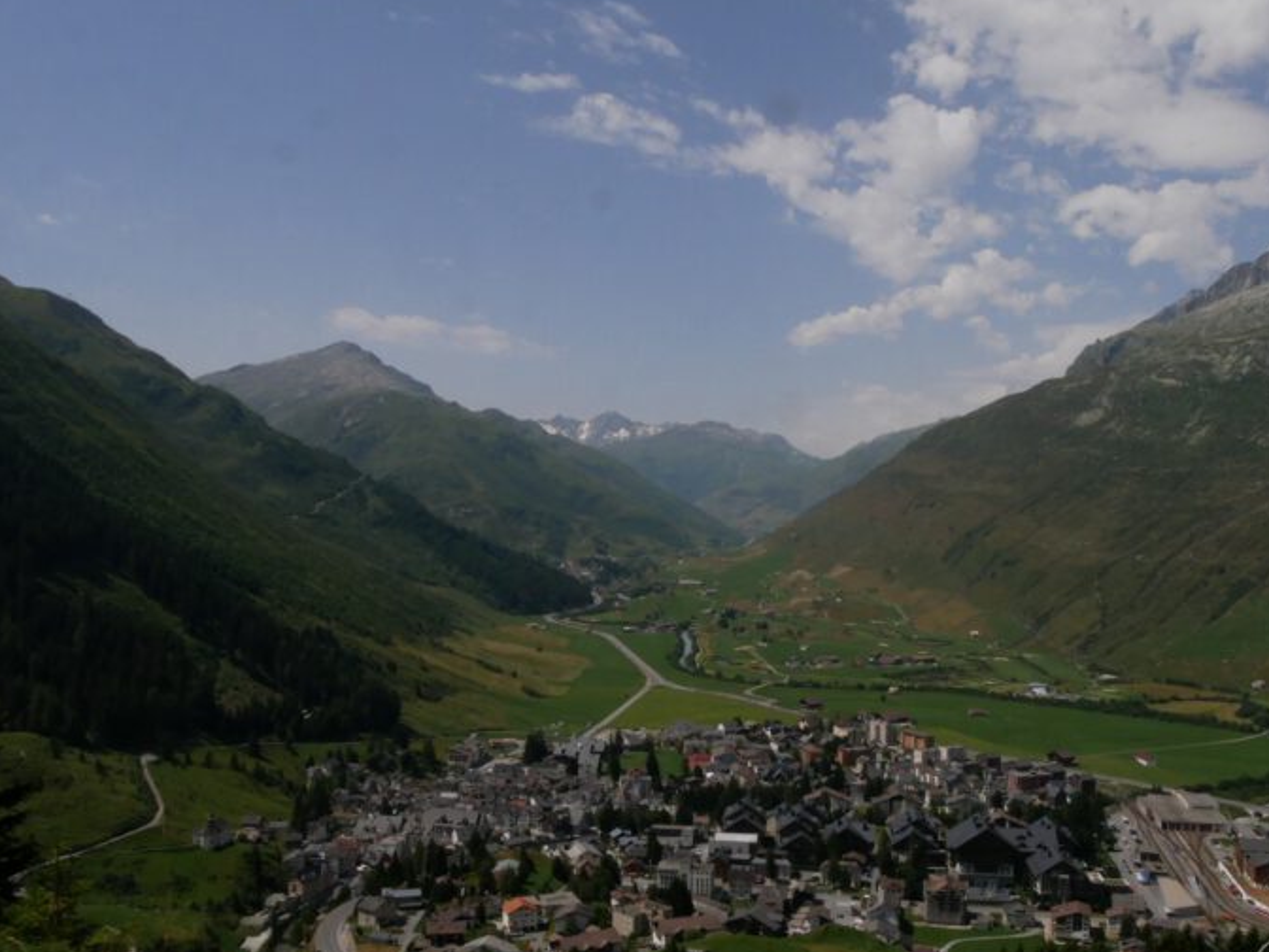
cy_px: 527
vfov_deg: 44.1
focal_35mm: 32
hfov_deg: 56.7
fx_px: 1173
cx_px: 706
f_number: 20
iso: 800
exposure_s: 1/640
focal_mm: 14
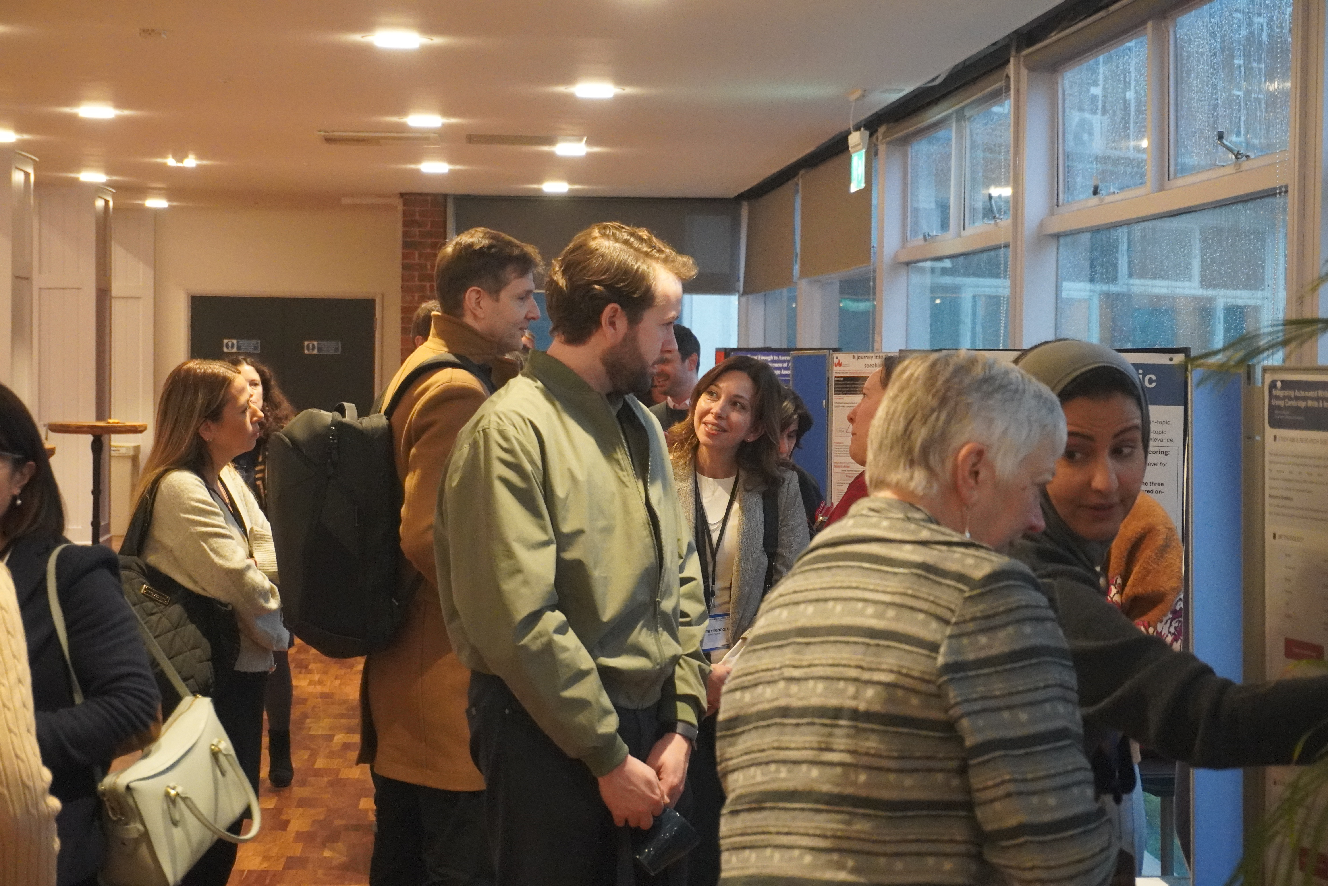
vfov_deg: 18.2
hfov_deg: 27.0
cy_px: 443
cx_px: 664
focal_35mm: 75
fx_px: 2766
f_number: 5.6
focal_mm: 50
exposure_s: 1/125
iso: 6400
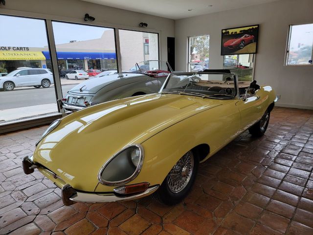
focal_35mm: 24
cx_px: 156
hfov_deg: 71.6
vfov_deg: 56.8
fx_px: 217
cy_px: 118
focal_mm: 6.7
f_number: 1.8
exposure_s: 1/305
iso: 16
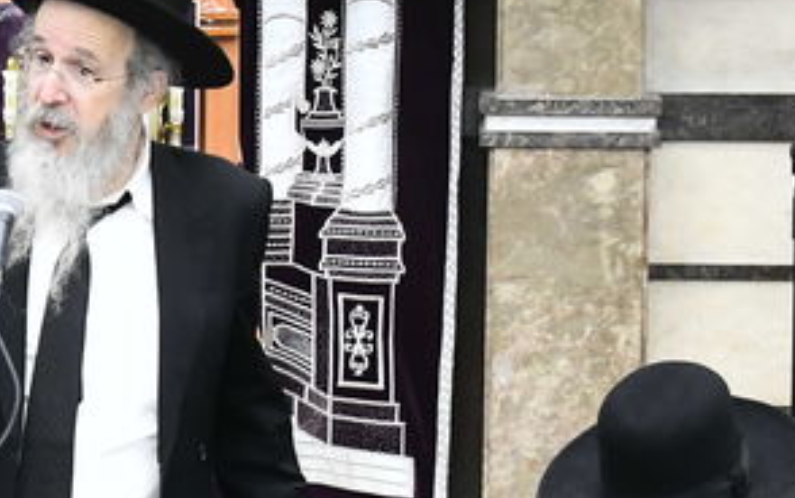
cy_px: 250
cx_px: -149
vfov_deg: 6.4
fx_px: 4422
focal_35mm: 204
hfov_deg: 10.1
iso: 1600
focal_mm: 42
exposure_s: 1/125
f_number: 5.6
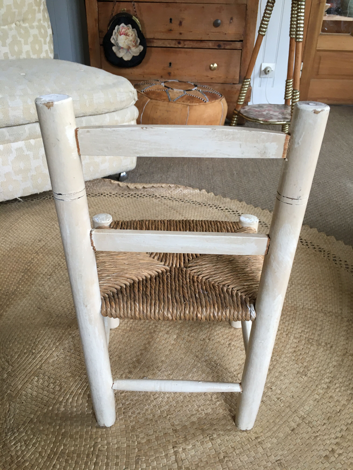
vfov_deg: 61.7
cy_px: 235
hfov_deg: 48.2
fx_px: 394
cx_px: 176
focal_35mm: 29
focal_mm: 4.15
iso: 100
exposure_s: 1/33
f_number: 2.2
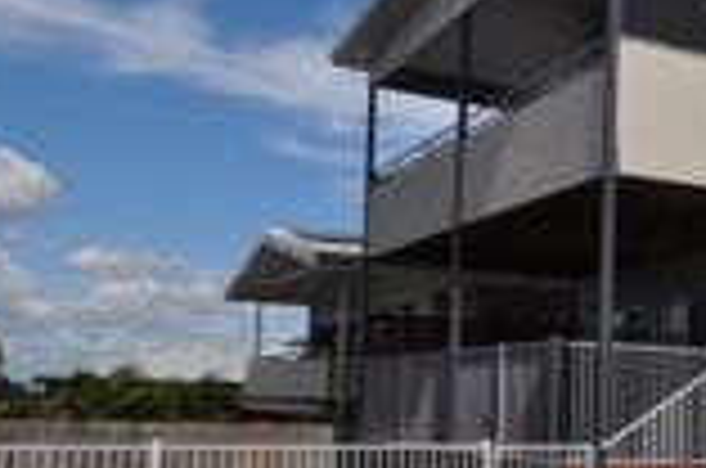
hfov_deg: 32.5
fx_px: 1057
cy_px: 326
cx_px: 778
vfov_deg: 24.8
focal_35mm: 54
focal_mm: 12
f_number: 18
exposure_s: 1/200
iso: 200
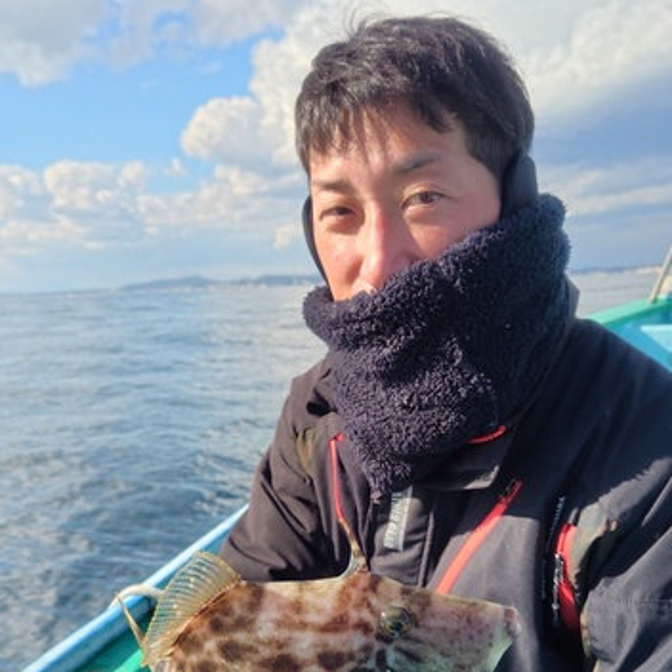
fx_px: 813
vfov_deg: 44.4
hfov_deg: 44.9
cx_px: 367
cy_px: 441
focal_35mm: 37
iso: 50
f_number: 1.9
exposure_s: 1/773
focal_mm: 5.6
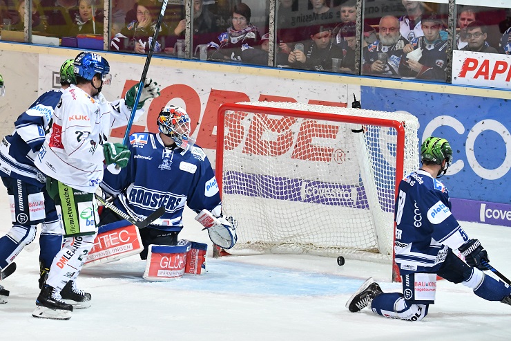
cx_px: 256
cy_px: 170
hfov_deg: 6.2
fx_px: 4683
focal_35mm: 330
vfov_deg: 4.2
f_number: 6.3
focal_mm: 220
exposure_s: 1/500
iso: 4000
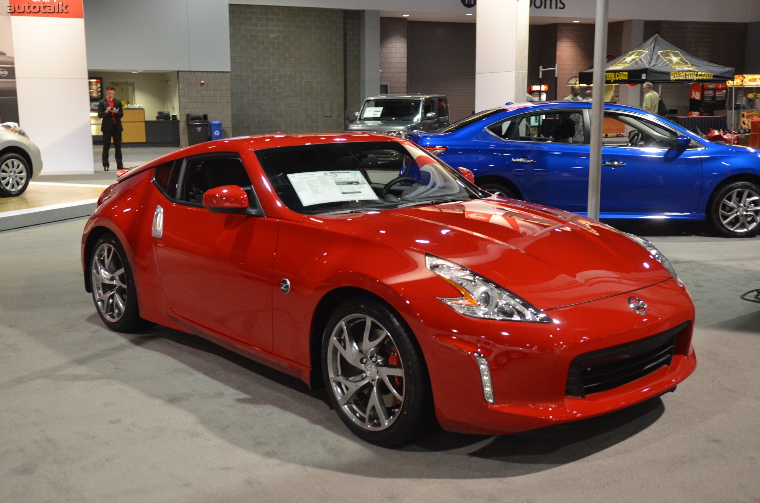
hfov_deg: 49.6
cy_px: 252
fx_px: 822
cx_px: 380
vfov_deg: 34.1
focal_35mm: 39
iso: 1600
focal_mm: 26
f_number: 2.8
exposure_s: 1/30
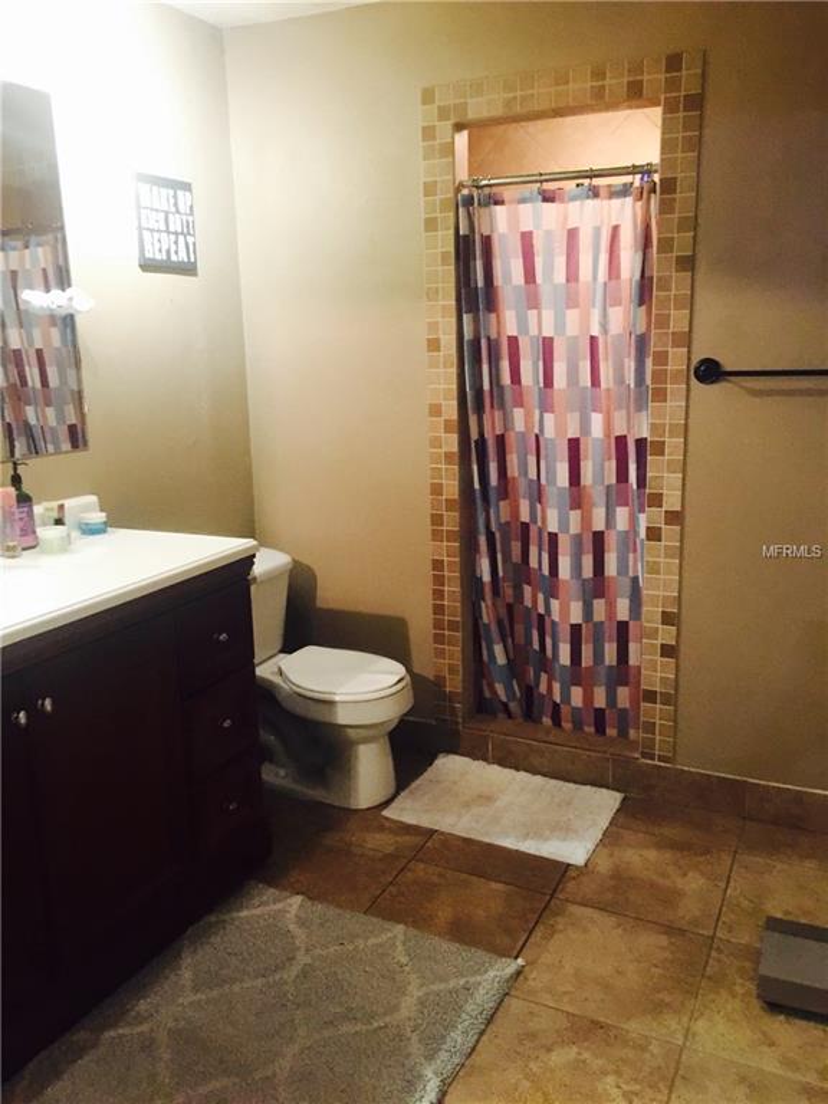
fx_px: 925
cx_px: 414
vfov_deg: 61.7
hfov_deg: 48.2
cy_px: 552
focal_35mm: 29
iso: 125
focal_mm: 4.15
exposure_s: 1/15
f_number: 2.2
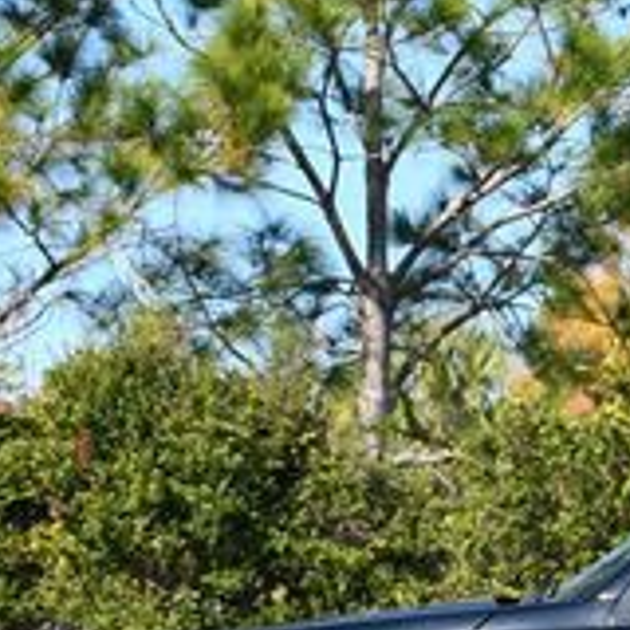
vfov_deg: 9.1
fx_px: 3933
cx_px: 1059
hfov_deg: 8.8
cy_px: 500
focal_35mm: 191
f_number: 8
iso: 125
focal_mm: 28
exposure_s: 1/250
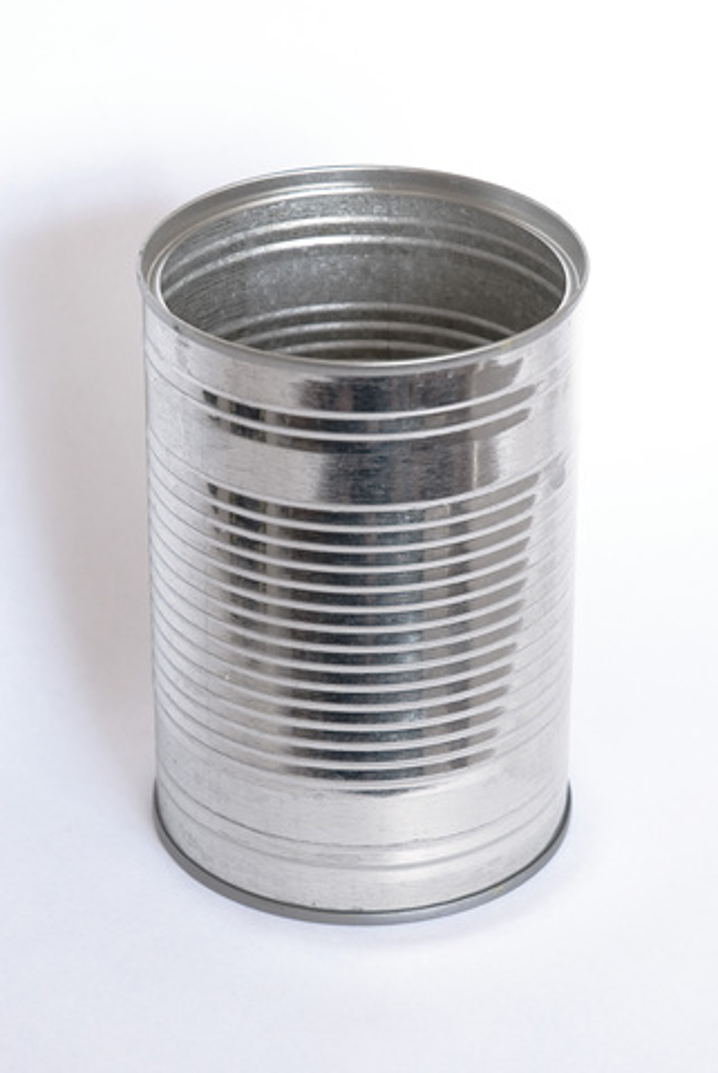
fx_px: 3134
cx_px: 359
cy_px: 536
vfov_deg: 19.4
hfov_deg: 13.1
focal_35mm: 105
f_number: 7.1
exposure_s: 1/3
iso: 100
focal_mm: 70
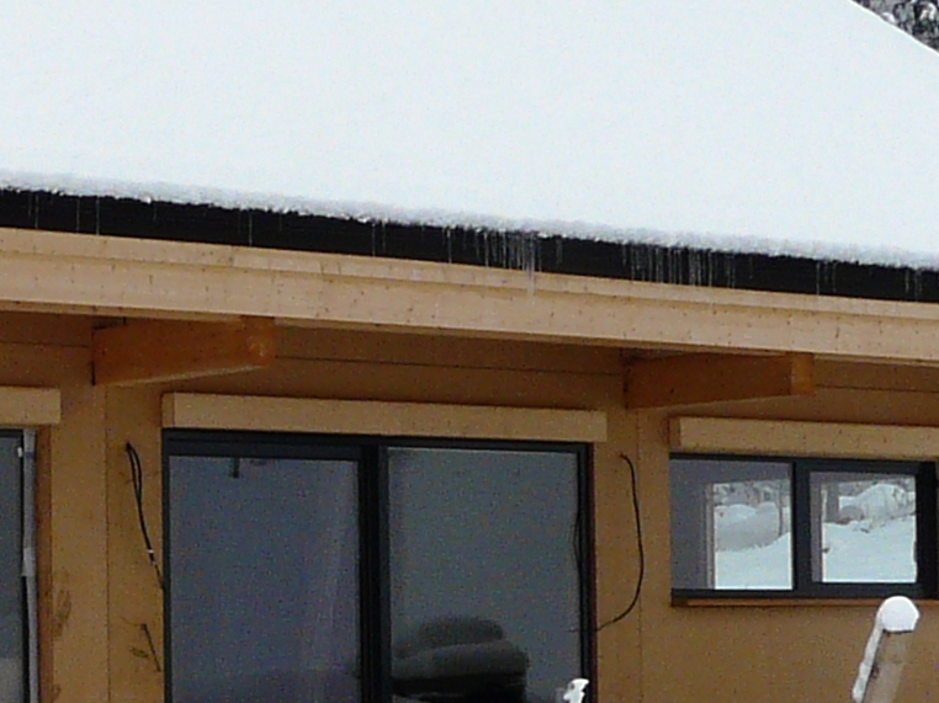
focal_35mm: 121
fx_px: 3281
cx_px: 129
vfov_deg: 12.2
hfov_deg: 16.1
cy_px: 593
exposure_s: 1/250
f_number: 5.6
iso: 100
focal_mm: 4.6
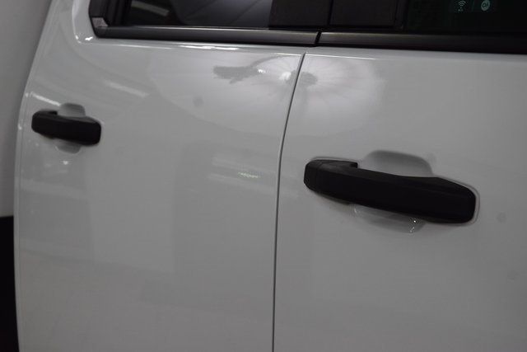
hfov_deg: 28.1
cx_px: 264
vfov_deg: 18.9
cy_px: 176
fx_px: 1054
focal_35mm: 72
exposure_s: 1/60
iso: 1100
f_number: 8
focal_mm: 48
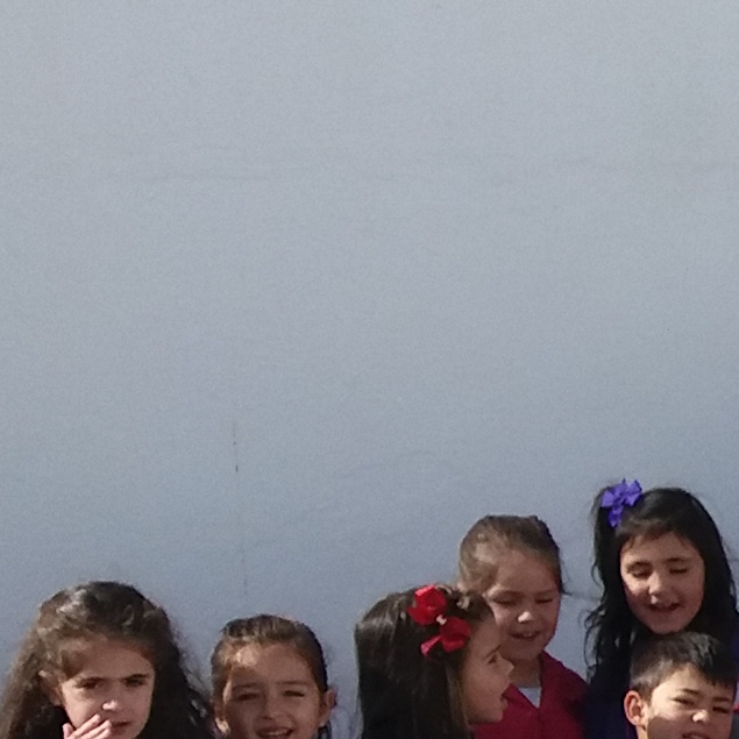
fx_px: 3889
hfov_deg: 10.2
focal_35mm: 161
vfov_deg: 10.8
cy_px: 732
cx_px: 1322
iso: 64
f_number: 1.9
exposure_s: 1/1703
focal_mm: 3.7
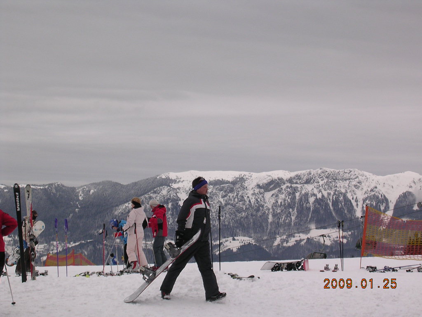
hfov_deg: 20.7
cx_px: 211
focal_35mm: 95
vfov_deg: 15.6
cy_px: 158
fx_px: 1158
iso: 100
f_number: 4.4
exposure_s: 1/264
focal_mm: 14.5
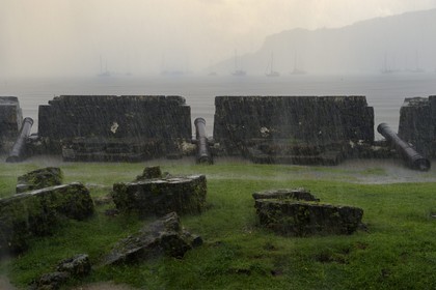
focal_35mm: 48
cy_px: 145
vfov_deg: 28.1
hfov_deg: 41.1
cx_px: 218
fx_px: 581
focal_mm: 48
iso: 800
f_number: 5
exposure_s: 1/80
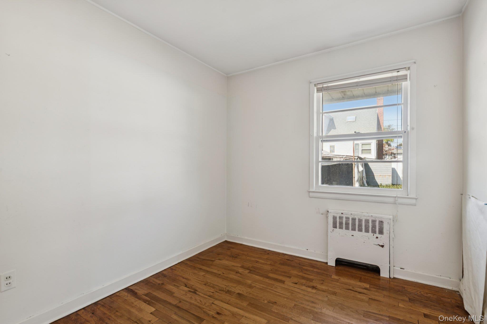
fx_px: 216
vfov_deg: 73.7
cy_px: 162
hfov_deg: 96.7
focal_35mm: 16
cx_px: 244
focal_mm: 16
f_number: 8
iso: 200
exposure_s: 1/20
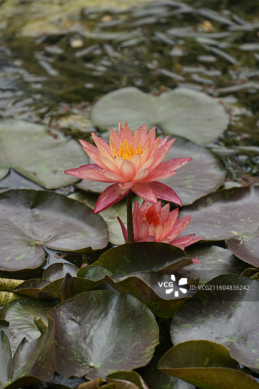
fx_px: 2159
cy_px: 194
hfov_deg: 6.9
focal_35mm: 200
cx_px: 130
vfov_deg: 10.3
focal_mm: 200
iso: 125
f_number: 5.6
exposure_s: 1/500
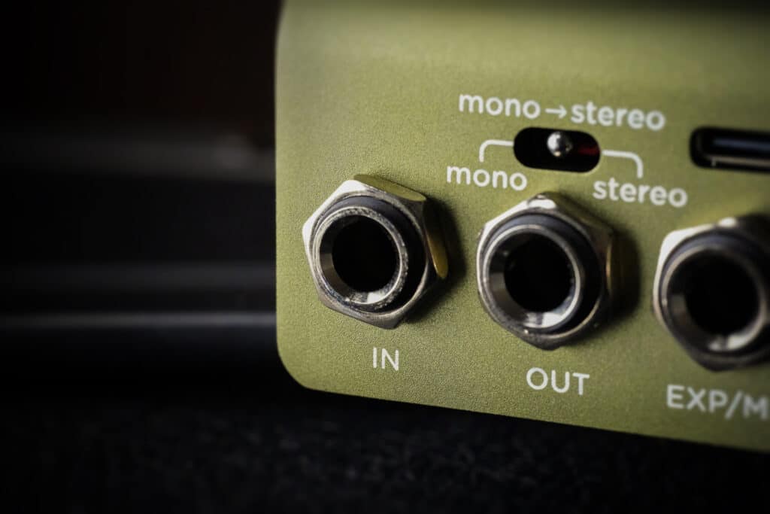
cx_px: 385
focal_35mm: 105
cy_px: 257
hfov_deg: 19.5
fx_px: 2246
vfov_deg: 13.0
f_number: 11
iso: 12800
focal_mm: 105
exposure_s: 1/125
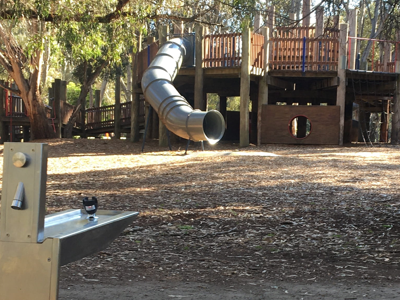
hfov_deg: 25.6
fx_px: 878
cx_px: 254
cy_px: 239
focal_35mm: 76
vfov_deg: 19.2
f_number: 2.2
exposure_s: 1/126
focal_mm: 4.15
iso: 25
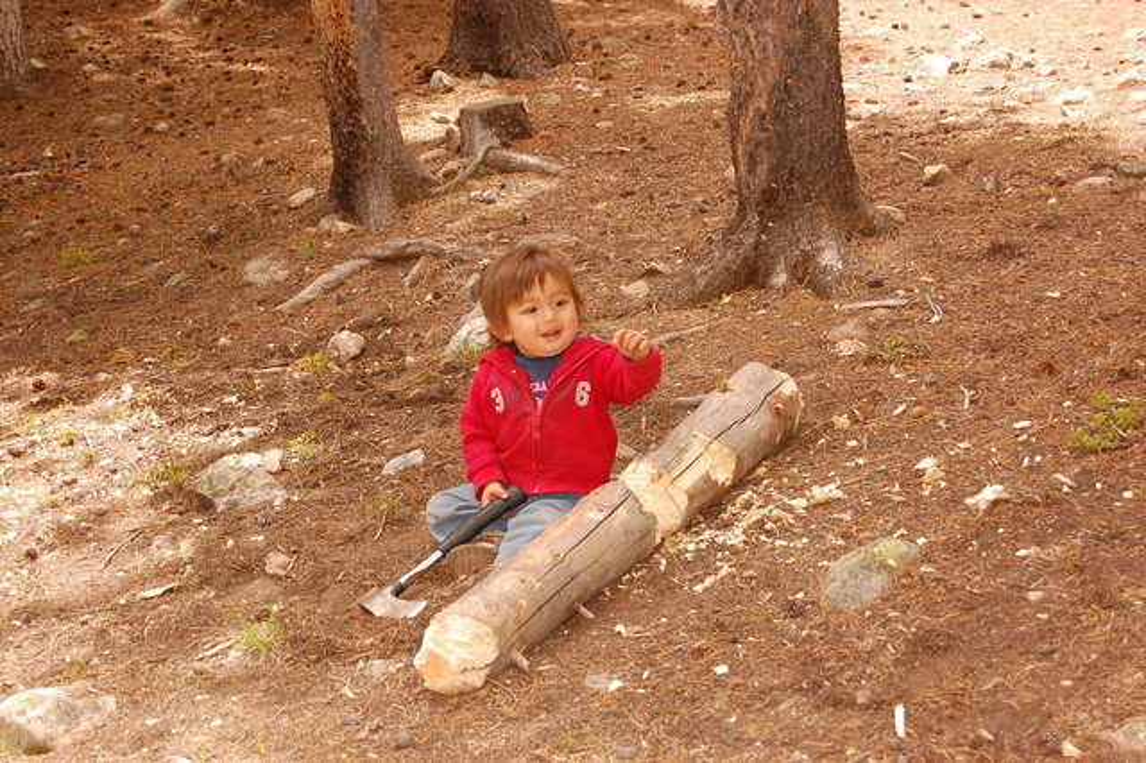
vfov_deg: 16.5
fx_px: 2625
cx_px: 573
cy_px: 382
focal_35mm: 82
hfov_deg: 24.6
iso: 400
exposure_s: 1/250
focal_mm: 55
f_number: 5.6
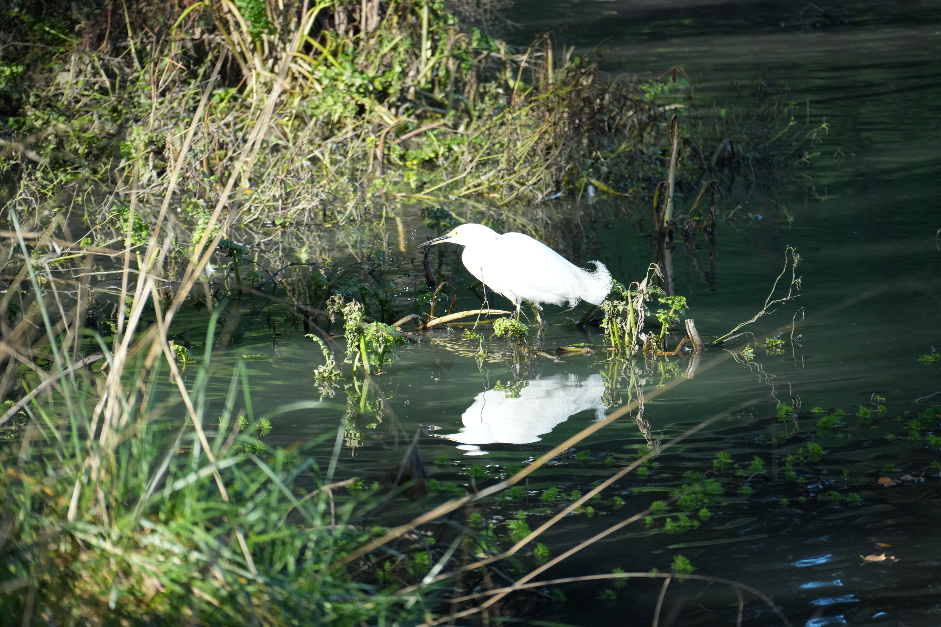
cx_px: 470
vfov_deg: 4.6
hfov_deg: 6.9
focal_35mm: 300
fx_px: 7841
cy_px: 314
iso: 1250
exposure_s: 1/800
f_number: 7.1
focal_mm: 300
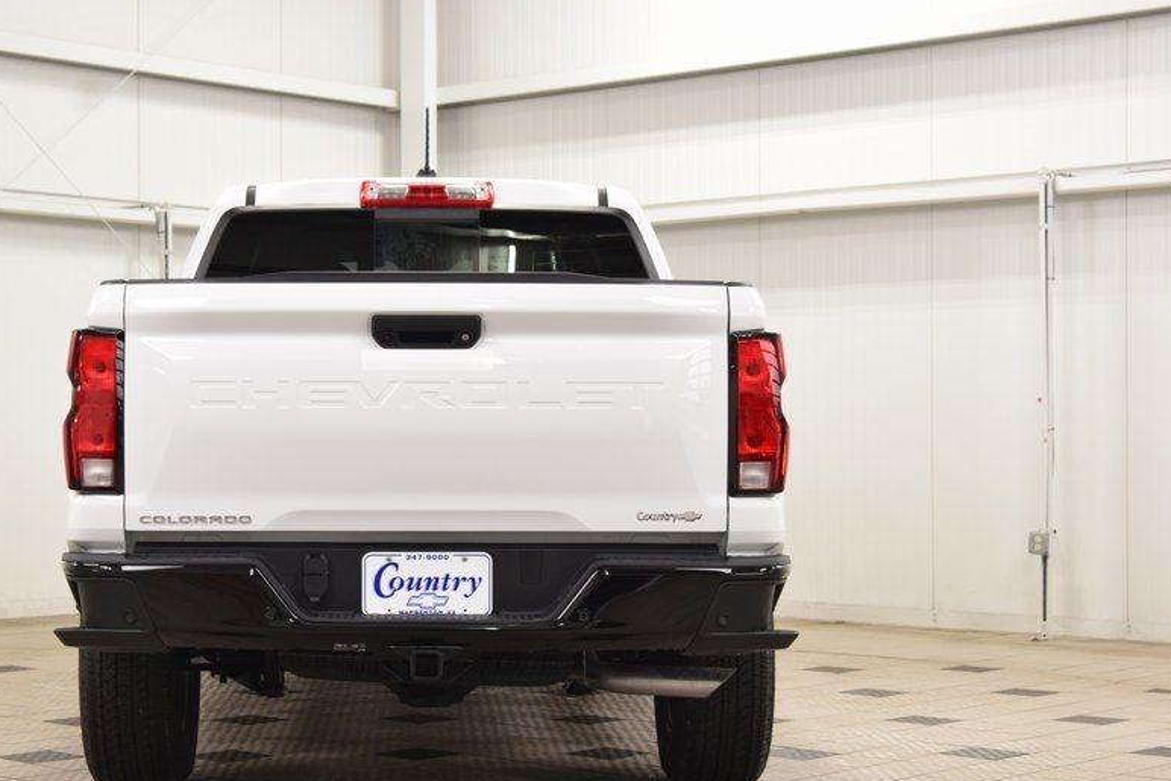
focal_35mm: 70
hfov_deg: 28.8
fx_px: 2266
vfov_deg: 19.5
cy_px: 480
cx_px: 429
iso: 900
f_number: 7.1
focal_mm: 35
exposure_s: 1/30
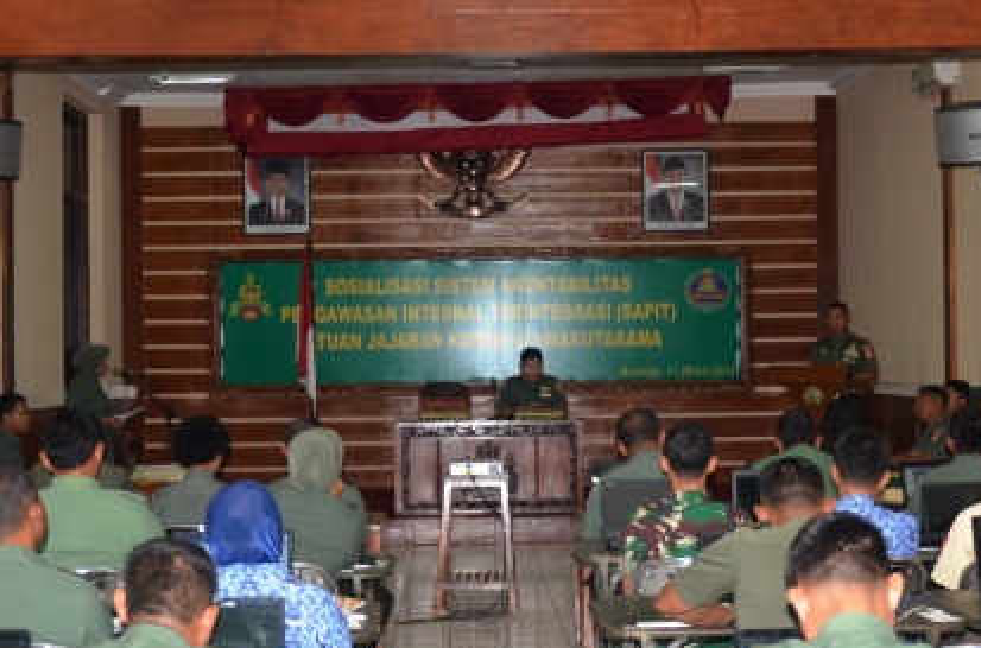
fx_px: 1821
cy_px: 311
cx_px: 532
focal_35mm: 67
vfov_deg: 20.2
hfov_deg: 30.1
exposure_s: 1/100
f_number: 3.5
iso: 800
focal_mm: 18
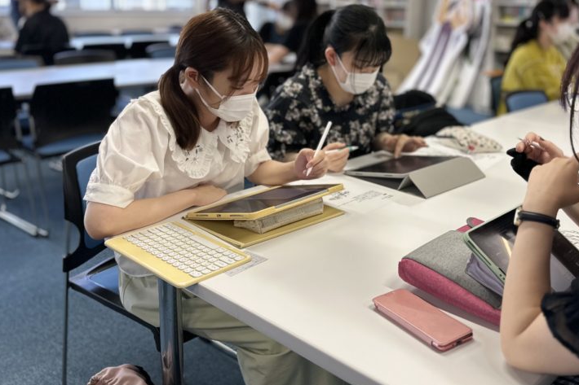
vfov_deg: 36.5
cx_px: 336
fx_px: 579
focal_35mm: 36
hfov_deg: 52.9
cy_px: 130
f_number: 1.78
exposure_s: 1/120
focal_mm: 6.86
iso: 64
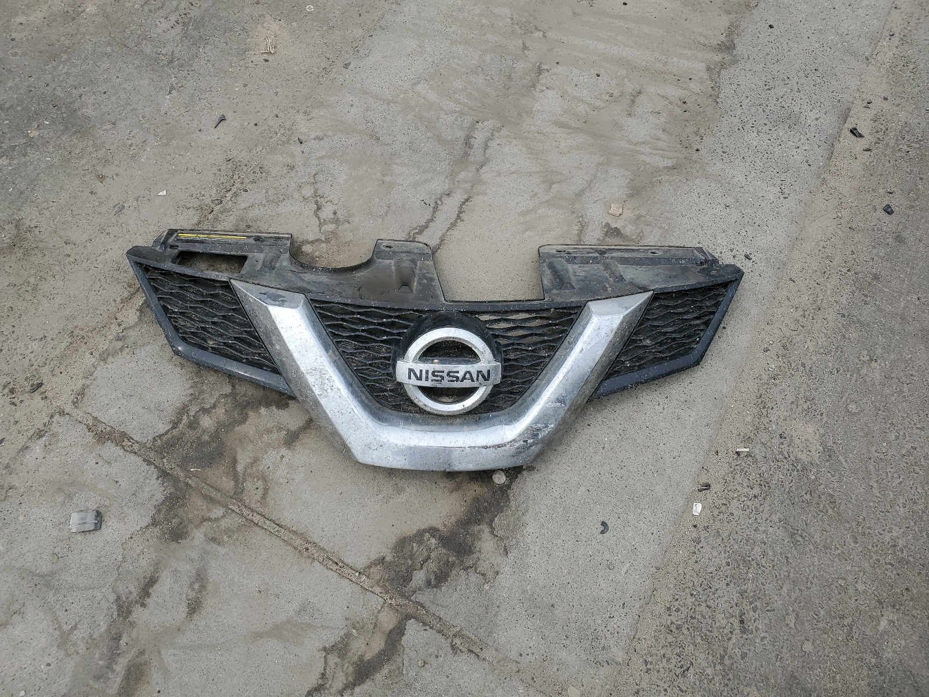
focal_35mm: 26
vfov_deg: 53.1
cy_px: 348
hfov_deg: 67.3
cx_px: 464
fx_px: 698
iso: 50
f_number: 1.5
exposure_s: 1/2500
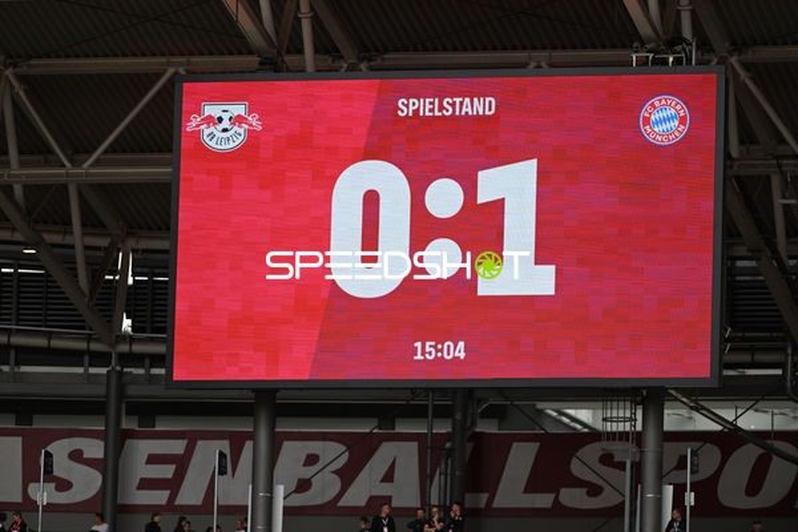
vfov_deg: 4.6
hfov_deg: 6.9
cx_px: 399
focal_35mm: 300
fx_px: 6649
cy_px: 266
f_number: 3.5
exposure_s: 1/4000
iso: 1000
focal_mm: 300
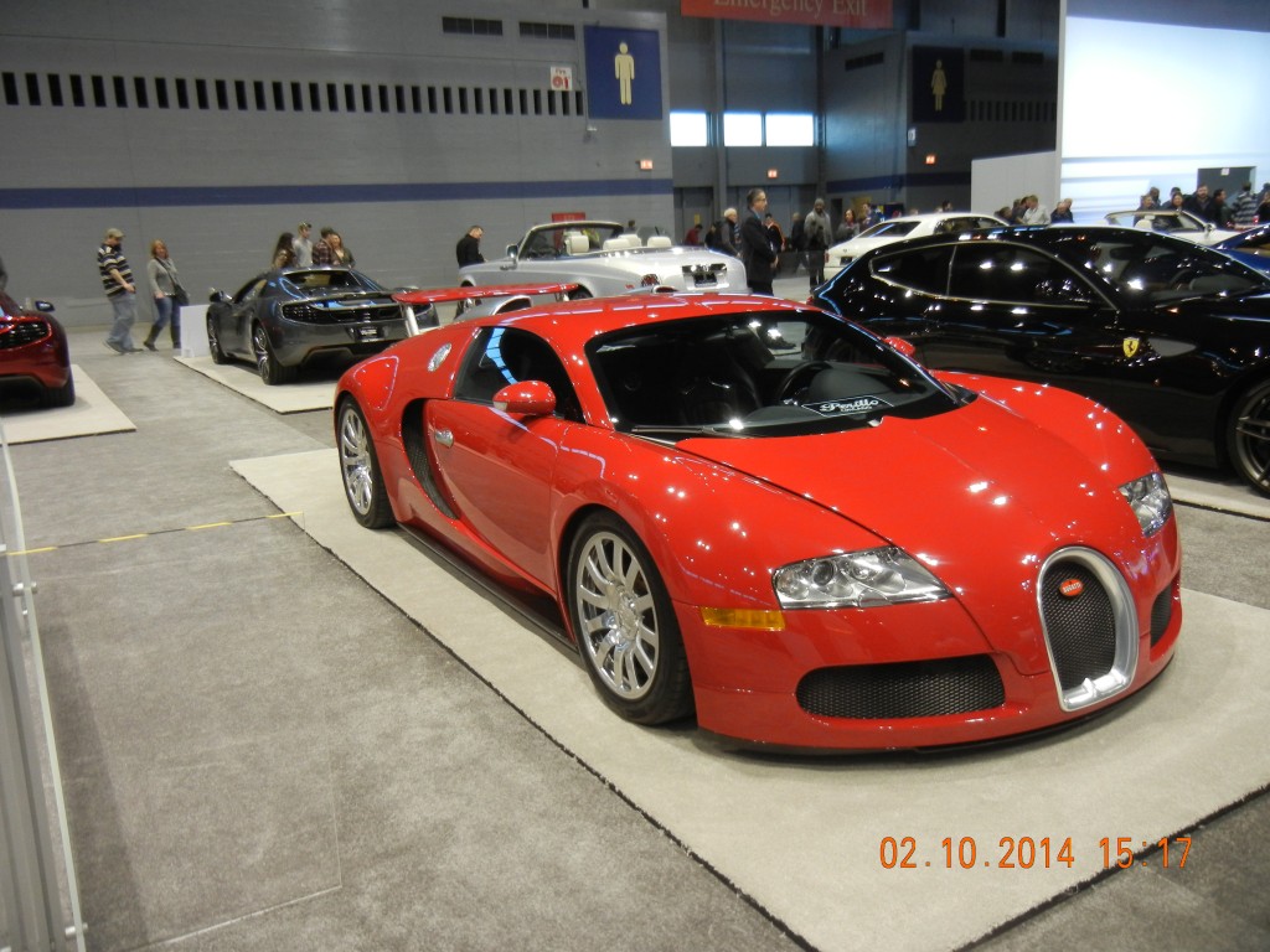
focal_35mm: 30
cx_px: 635
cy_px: 476
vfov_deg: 46.8
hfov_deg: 60.0
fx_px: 1101
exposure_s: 1/48
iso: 340
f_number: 3.5
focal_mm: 5.4
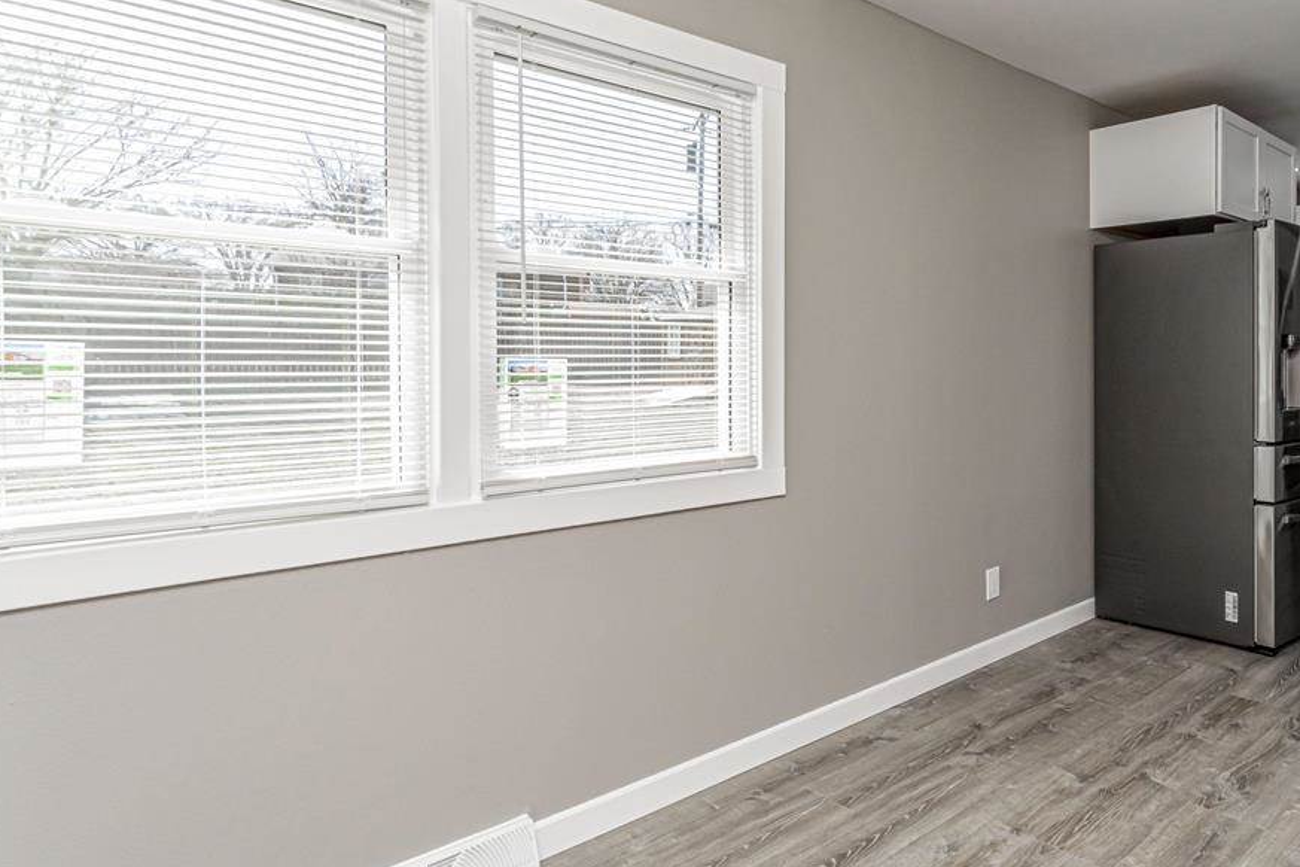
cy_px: 337
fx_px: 794
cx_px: 919
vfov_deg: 56.7
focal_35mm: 22
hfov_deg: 74.8
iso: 160
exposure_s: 1/60
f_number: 11
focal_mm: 10
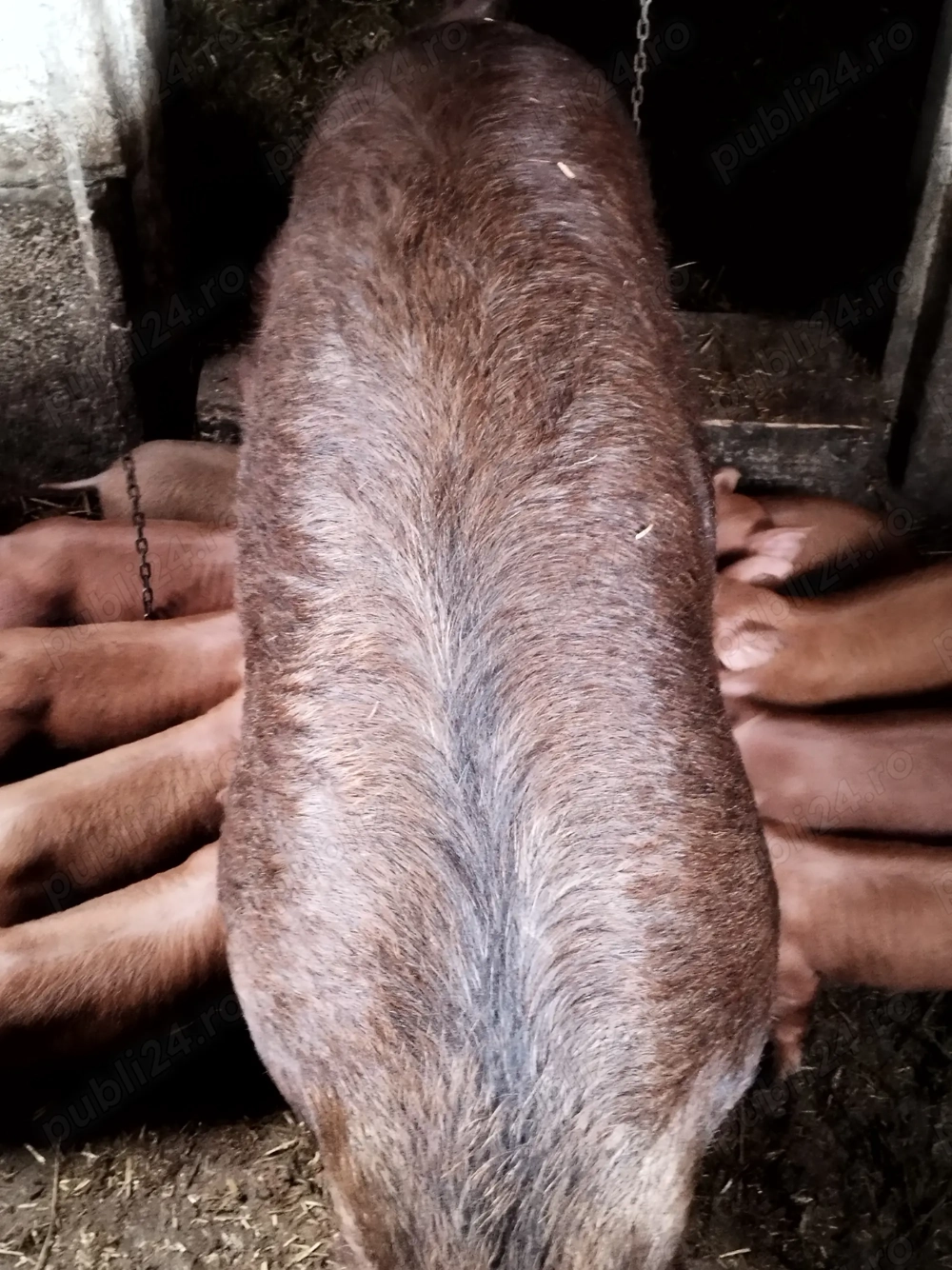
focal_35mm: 25
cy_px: 635
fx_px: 917
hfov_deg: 54.9
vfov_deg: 69.4
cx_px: 476
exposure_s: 1/20
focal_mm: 5.95
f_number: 1.89
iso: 1700
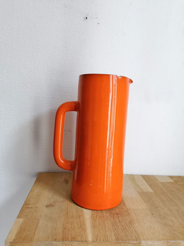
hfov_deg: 51.4
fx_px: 191
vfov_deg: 65.3
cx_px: 92
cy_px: 123
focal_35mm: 27
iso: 320
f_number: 1.8
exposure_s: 1/33.3
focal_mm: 4.75
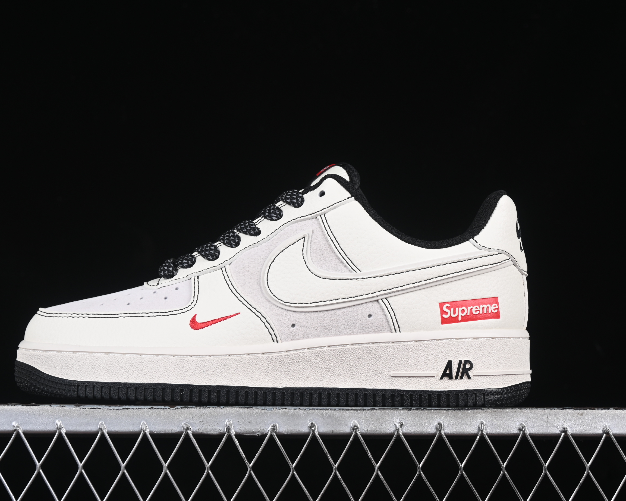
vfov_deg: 18.1
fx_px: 1575
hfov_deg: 22.5
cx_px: 285
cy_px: 250
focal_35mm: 85
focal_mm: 50
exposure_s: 1/80
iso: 160
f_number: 8
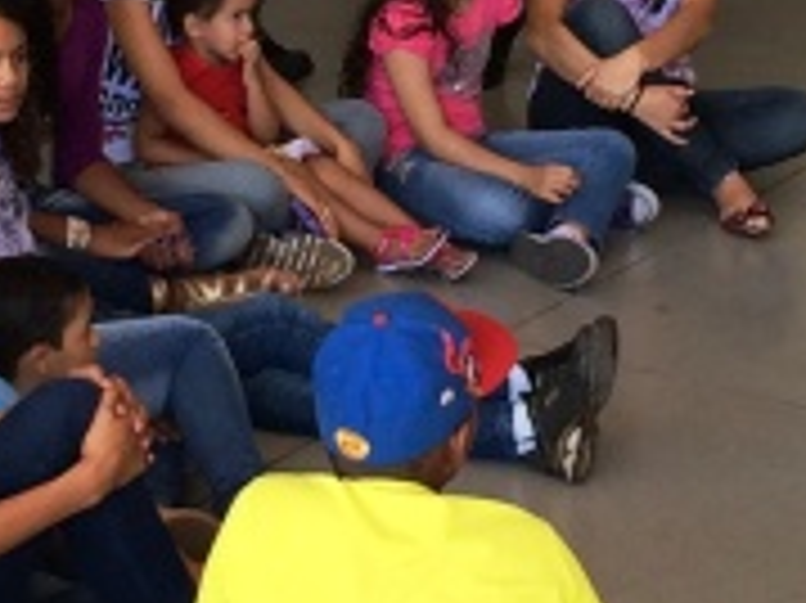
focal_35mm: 172
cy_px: 140
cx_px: 374
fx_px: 4002
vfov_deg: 8.6
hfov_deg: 11.5
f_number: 2.2
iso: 32
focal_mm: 4.12
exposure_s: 1/135
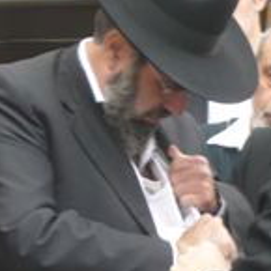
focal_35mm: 384
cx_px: 166
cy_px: 245
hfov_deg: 4.6
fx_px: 3401
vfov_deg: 4.6
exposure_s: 1/30
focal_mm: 17.4
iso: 125
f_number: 5
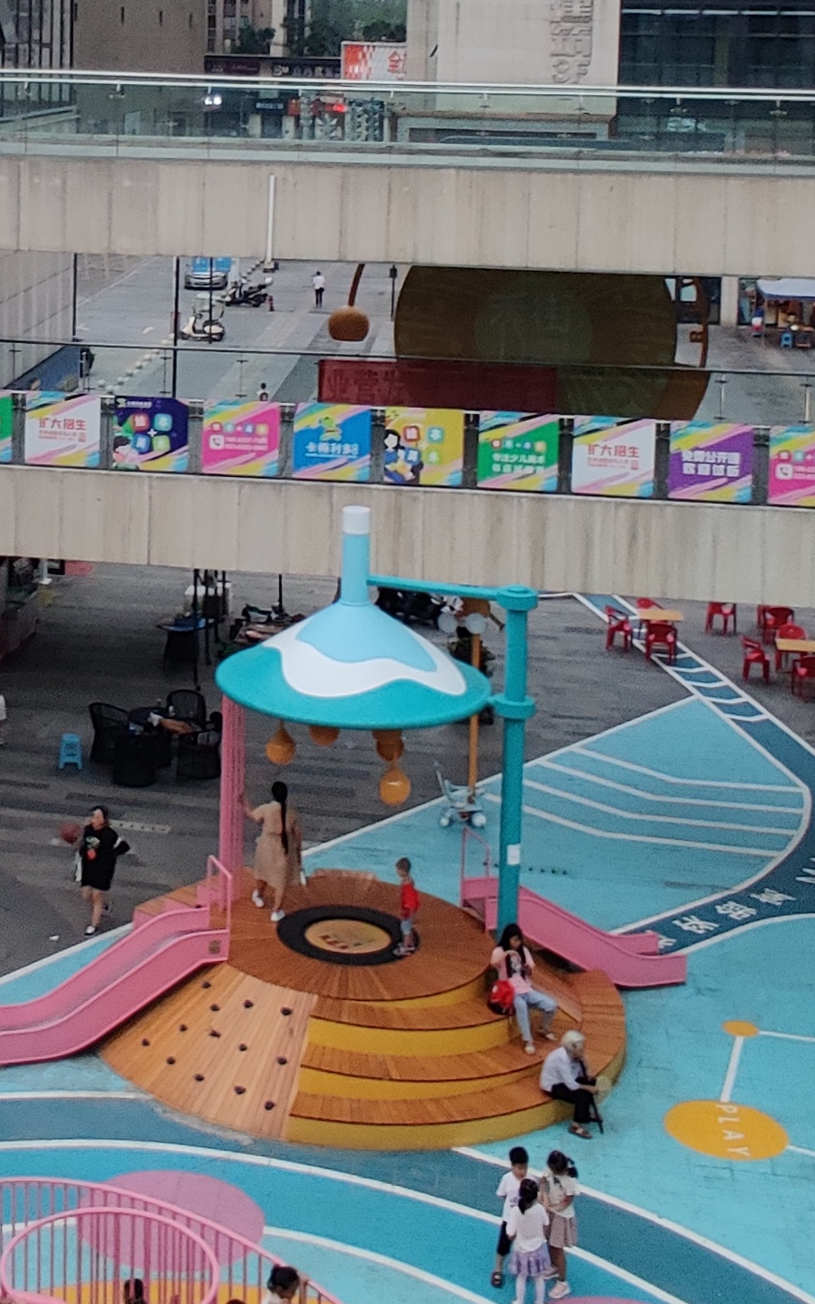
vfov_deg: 41.2
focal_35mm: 45
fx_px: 1599
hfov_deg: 27.3
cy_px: 152
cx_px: 48
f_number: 2.2
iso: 320
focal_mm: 2.25
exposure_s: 1/50
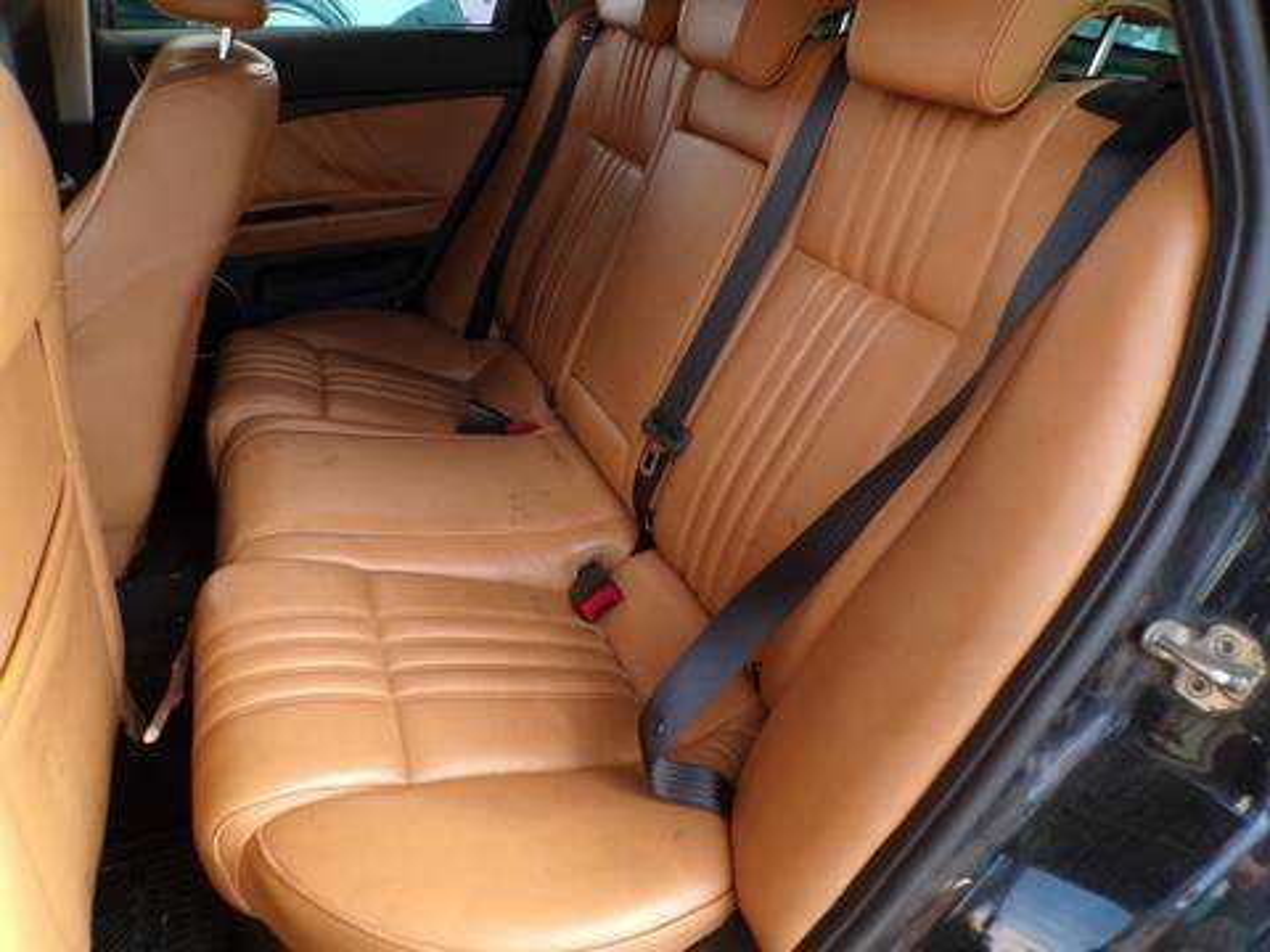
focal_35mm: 24
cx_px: 635
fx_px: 881
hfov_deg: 71.6
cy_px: 476
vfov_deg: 56.8
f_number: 4.4
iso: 100
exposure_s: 1/38
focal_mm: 4.3
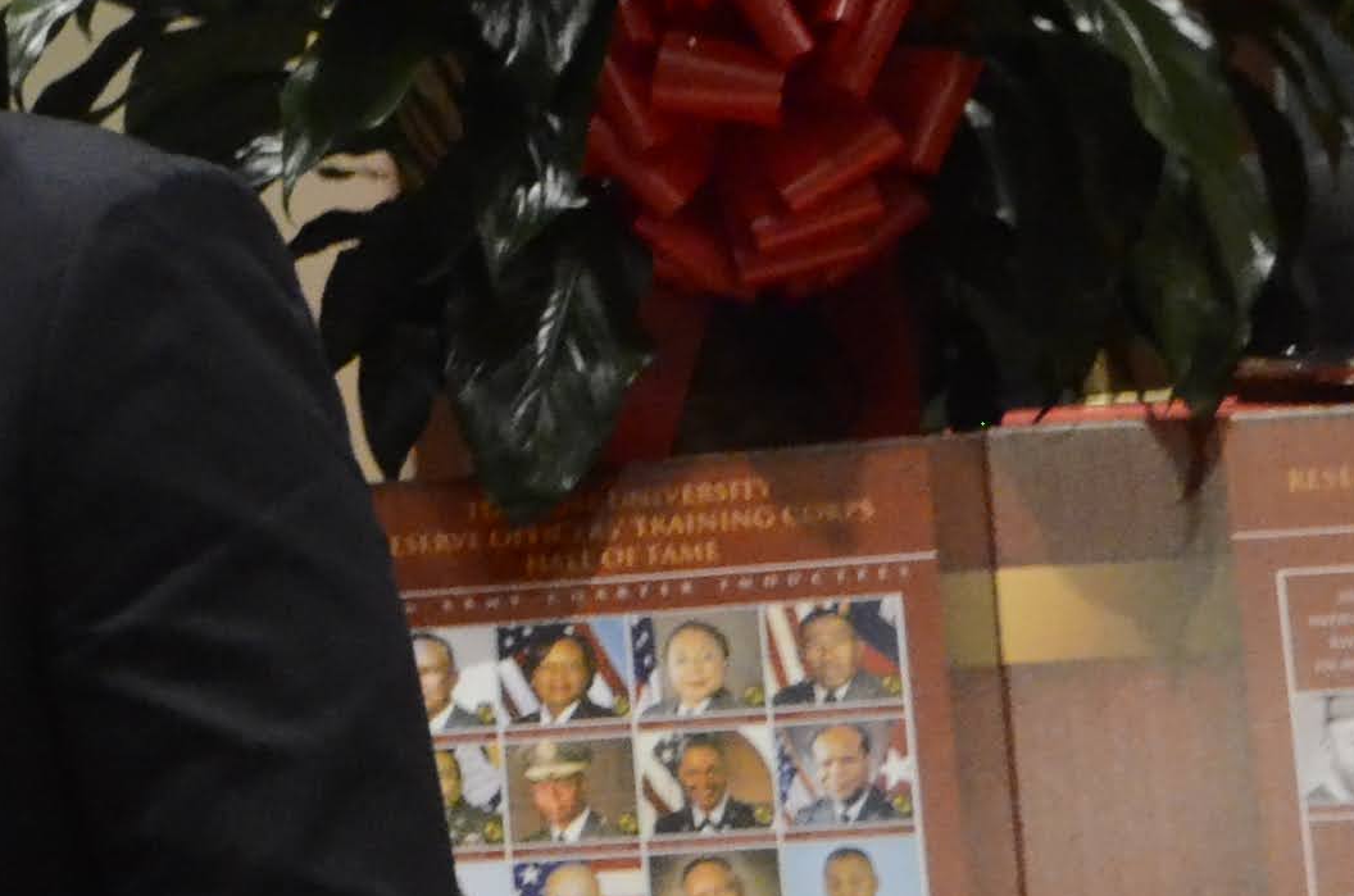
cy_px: 646
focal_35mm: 154
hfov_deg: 12.2
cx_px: -1112
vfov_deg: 8.9
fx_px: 5779
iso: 4000
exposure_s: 1/125
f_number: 2.8
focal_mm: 22
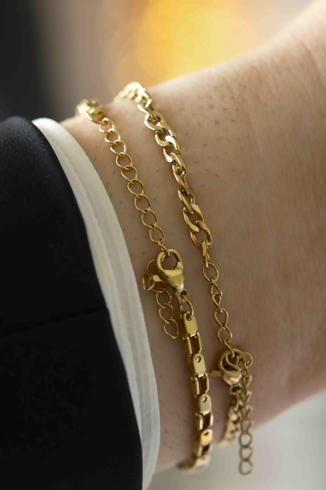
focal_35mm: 120
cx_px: 163
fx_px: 1630
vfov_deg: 17.1
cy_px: 245
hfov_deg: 11.4
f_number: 4
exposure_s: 1/30
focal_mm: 80
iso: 400
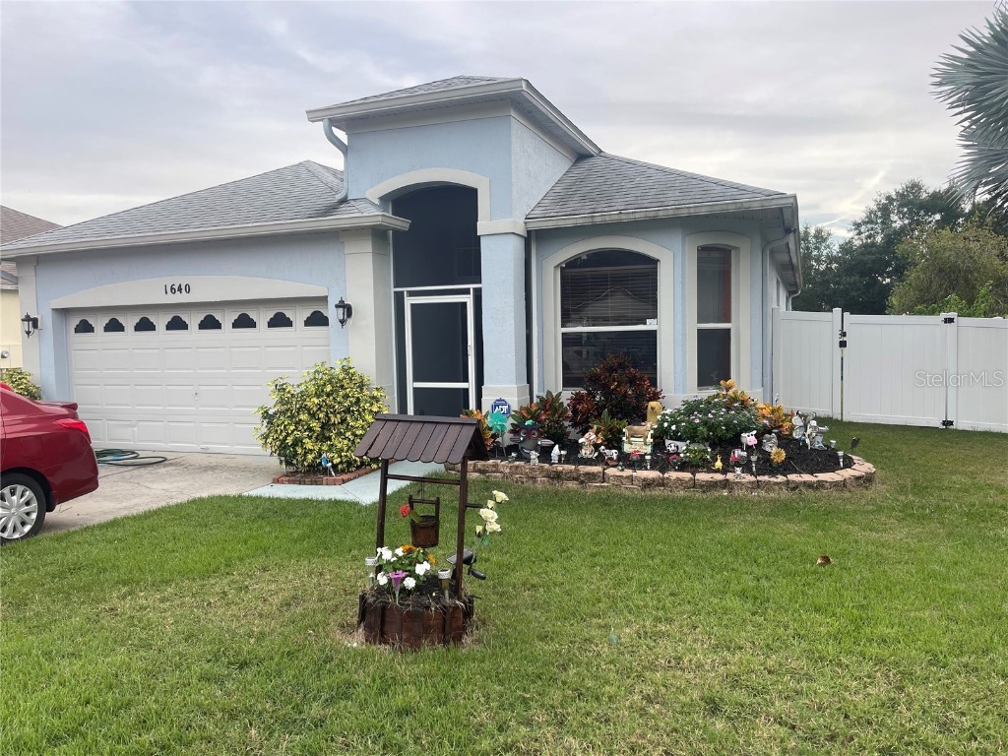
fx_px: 757
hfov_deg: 67.3
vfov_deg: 53.1
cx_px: 504
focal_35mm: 26
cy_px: 378
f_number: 1.6
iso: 32
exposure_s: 1/450
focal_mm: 5.1
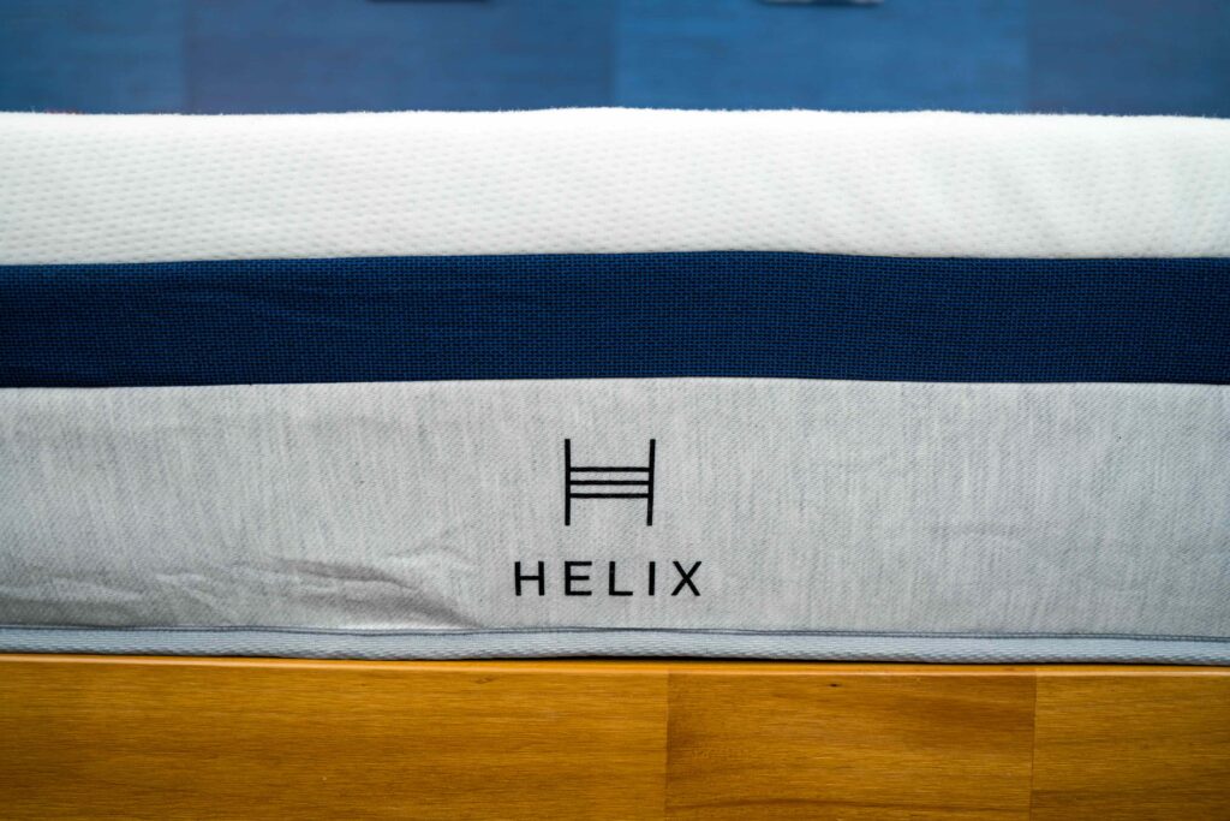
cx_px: 615
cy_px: 410
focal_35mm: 32
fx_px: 1093
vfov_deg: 41.1
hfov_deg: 58.7
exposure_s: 1/125
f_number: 2.8
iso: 160
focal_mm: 32
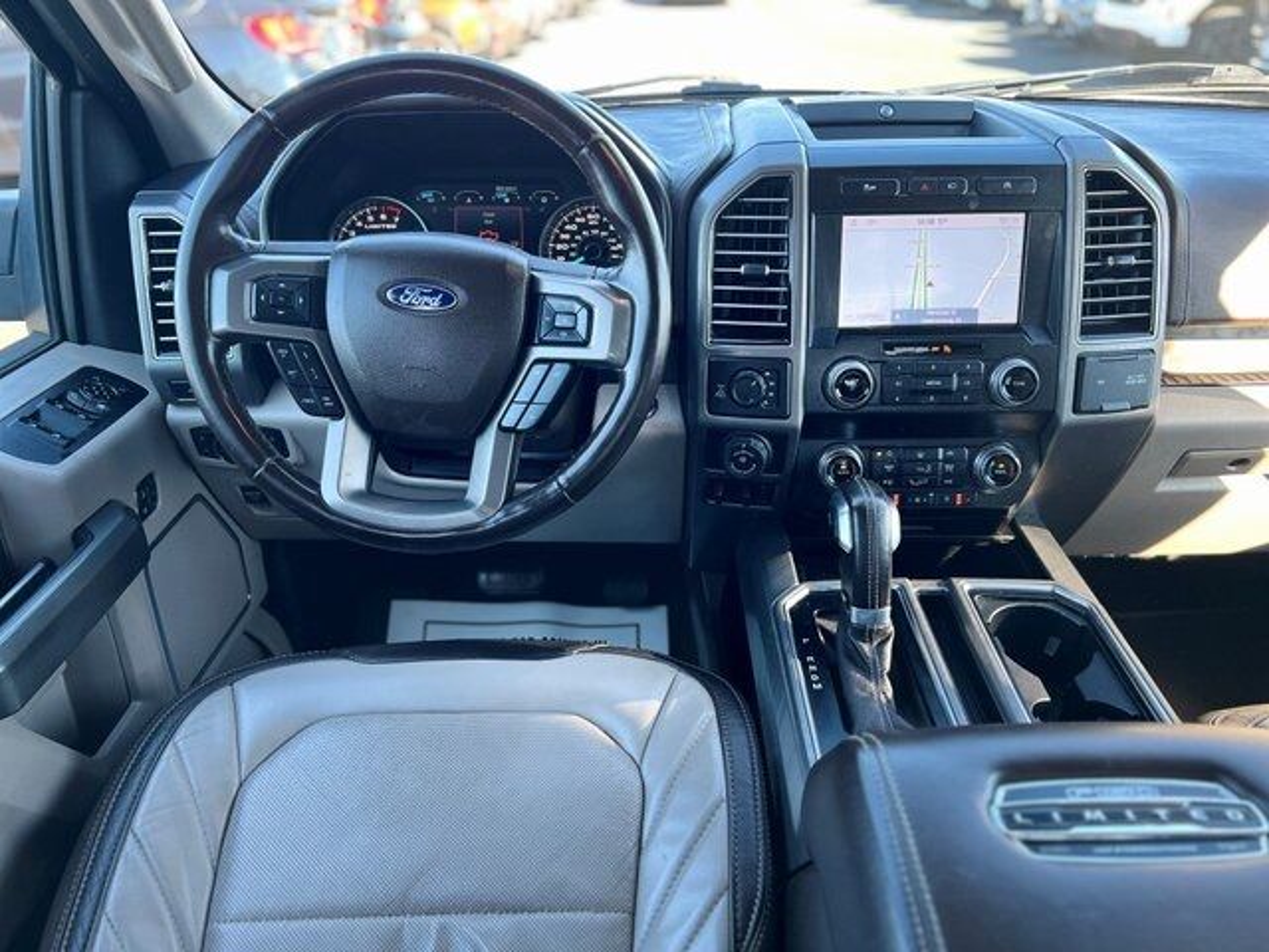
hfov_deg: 67.3
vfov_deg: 53.1
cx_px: 634
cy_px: 476
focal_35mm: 26
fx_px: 953
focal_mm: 5.7
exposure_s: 1/121
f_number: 1.5
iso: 80
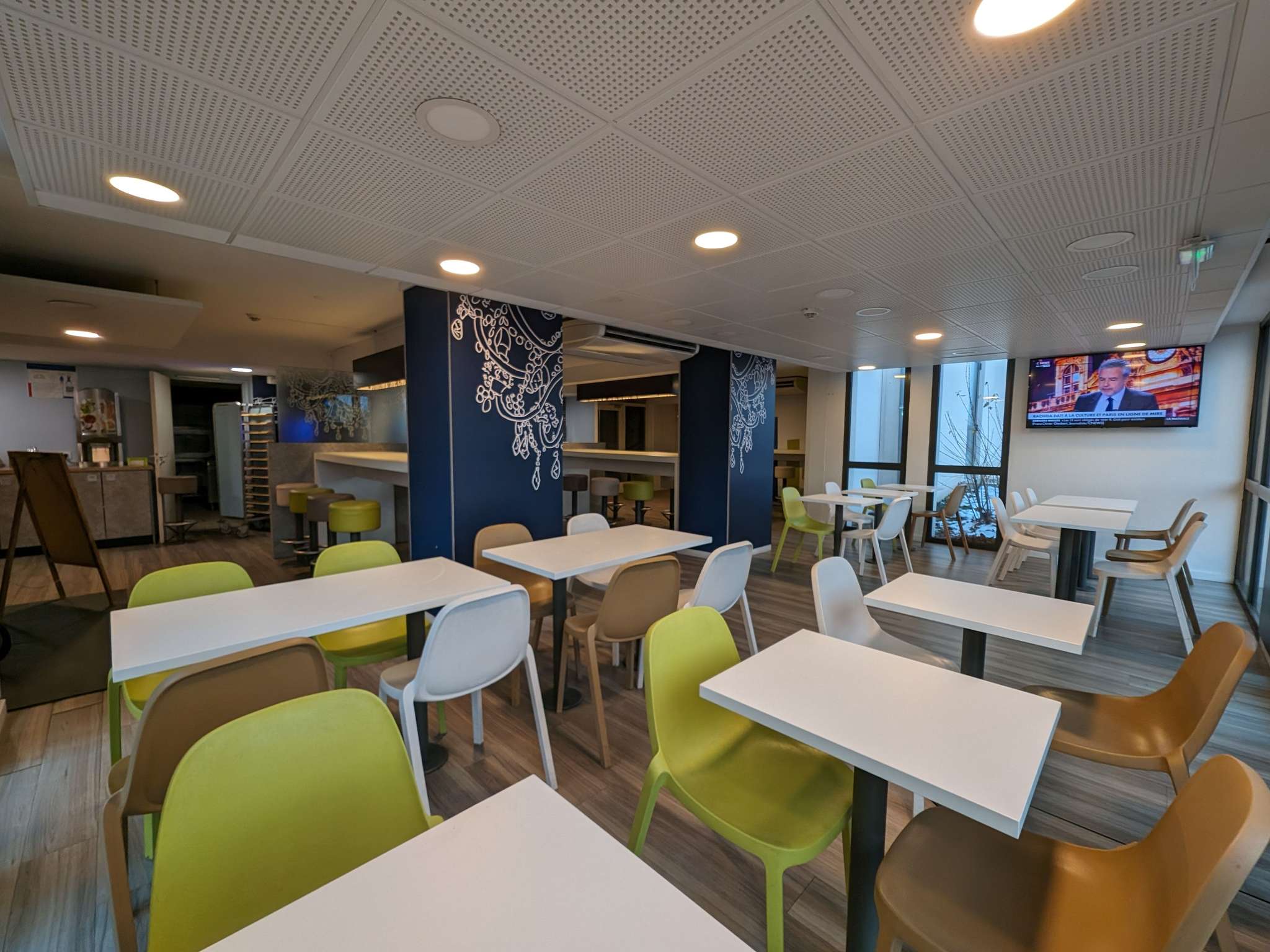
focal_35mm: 13
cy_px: 476
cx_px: 635
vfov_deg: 89.9
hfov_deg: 106.2
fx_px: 477
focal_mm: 1.95
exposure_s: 1/33.3
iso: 46
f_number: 2.2
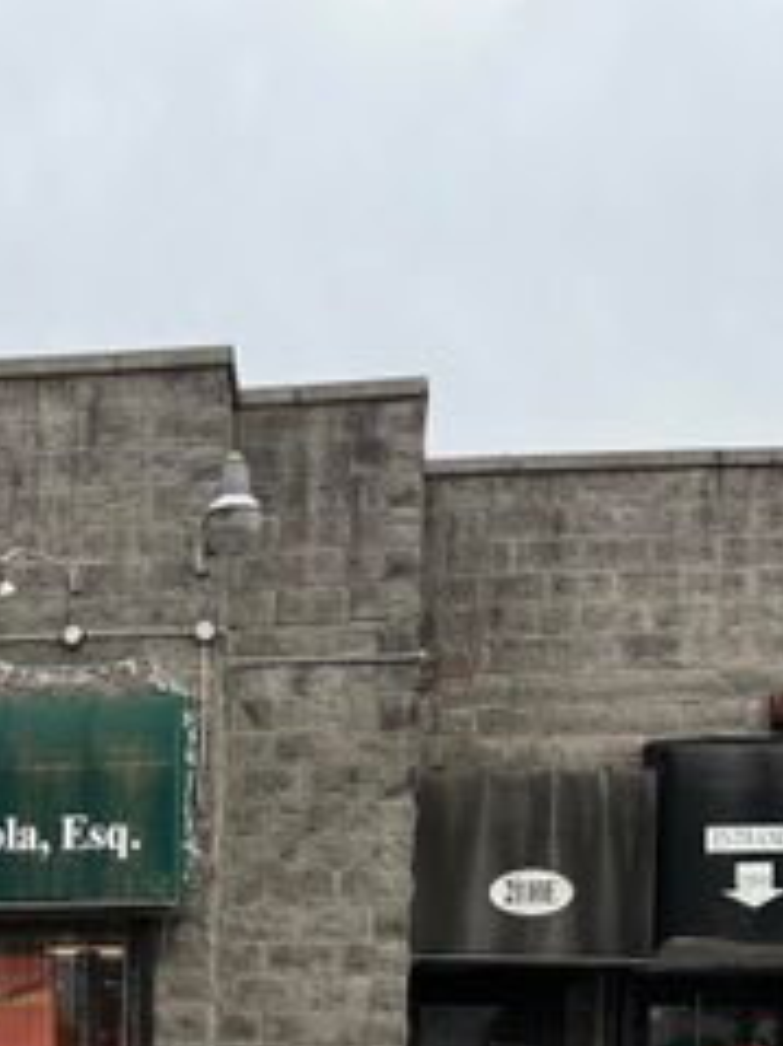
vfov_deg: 26.7
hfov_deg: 21.2
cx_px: 9
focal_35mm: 67
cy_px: 1140
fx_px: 2022
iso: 80
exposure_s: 1/967
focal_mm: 6.76
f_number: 1.78
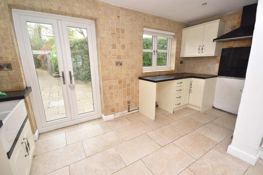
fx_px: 110
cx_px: 132
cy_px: 88
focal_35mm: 15
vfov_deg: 77.3
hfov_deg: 100.4
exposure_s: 1/200
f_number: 5
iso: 640
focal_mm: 10
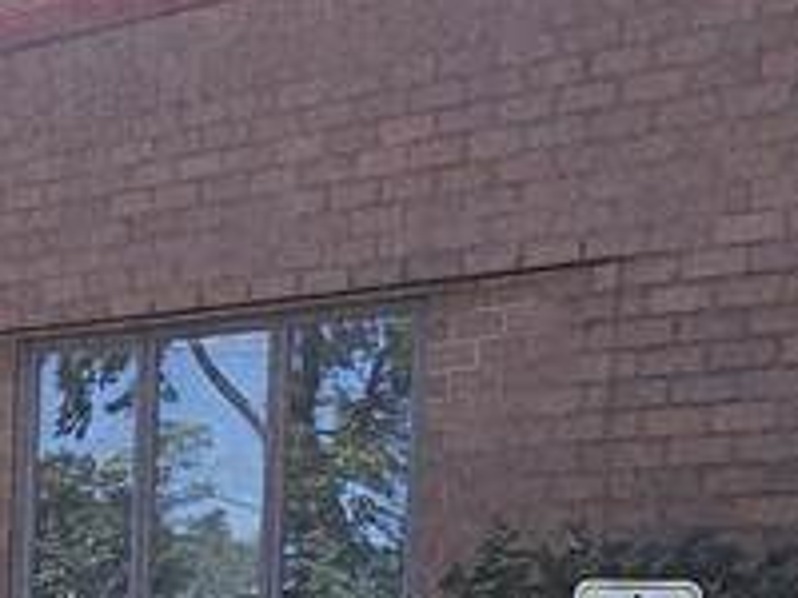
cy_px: 817
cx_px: -259
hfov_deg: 21.2
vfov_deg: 16.6
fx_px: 1913
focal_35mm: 83
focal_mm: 1.74
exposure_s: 1/494
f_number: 2.2
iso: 32
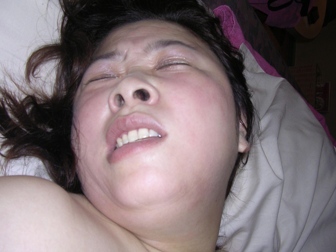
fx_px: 369
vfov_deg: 37.7
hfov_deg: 49.0
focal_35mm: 38
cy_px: 126
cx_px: 168
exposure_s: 1/60.1
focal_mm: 5.8
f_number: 2.8
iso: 100
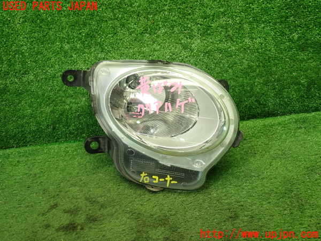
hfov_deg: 60.0
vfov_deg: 46.8
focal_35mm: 30
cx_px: 160
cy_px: 120
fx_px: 278
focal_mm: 5.4
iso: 200
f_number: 2.3
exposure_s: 1/50
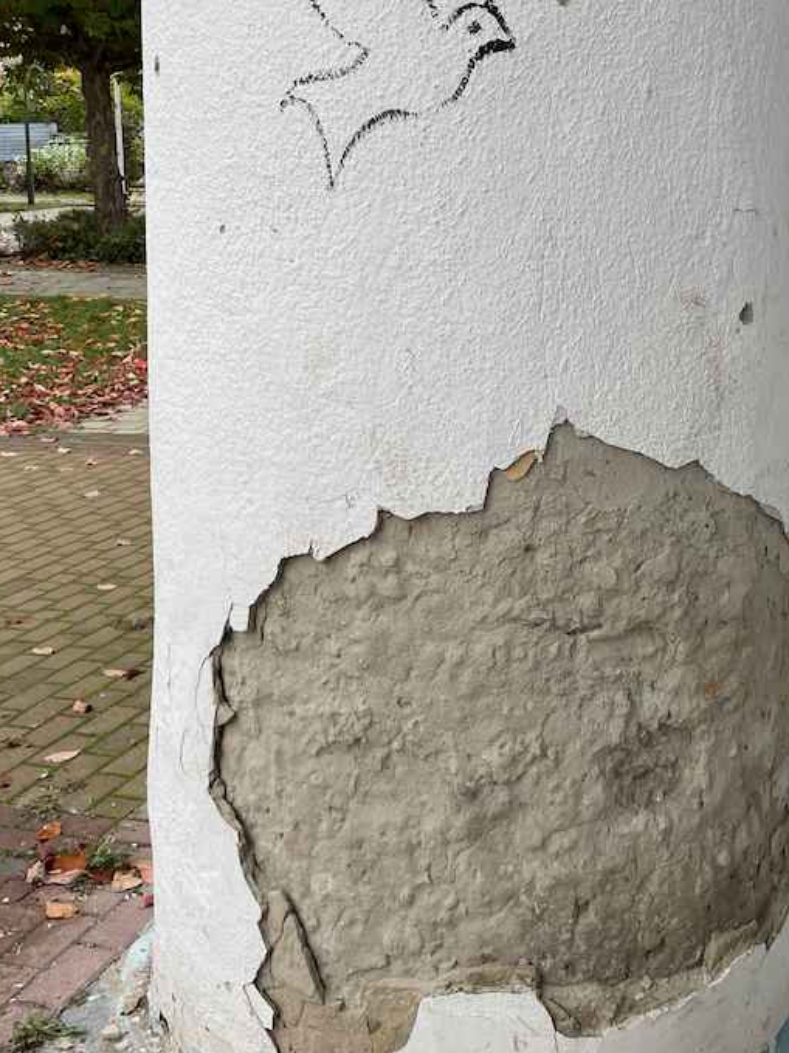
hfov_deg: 29.6
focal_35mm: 49
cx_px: 482
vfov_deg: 38.6
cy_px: 385
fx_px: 1490
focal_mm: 4.2
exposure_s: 1/139
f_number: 1.6
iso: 32
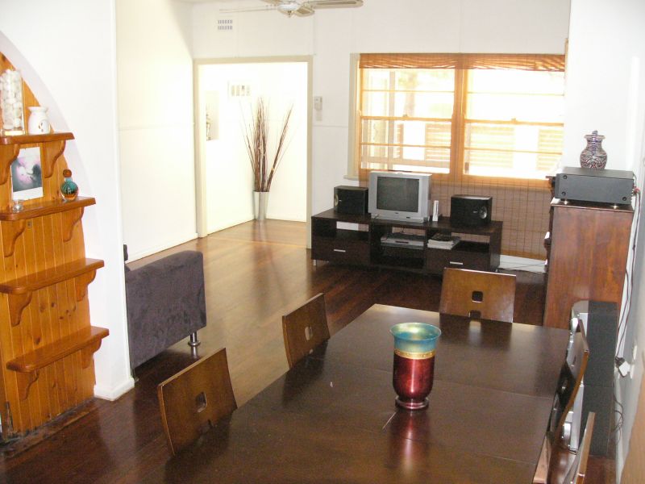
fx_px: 671
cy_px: 242
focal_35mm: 36
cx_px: 322
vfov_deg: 39.7
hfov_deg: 51.4
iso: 400
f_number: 2.8
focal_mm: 6
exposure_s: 1/60
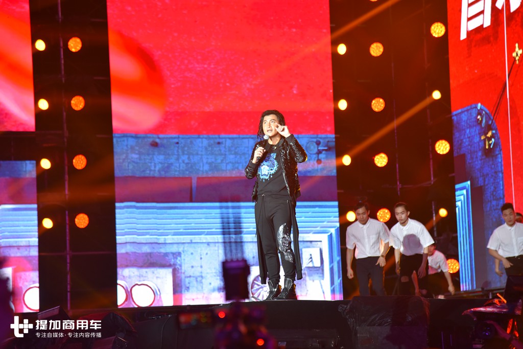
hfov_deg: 17.1
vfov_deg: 11.4
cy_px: 174
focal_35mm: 120
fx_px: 1743
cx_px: 262
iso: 2000
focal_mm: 120
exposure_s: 1/125
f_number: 4
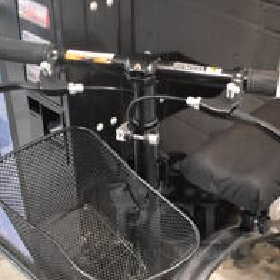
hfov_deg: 30.5
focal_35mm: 56
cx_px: 166
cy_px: 222
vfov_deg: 29.9
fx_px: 512
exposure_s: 1/125
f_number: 3.5
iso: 3200
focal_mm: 18
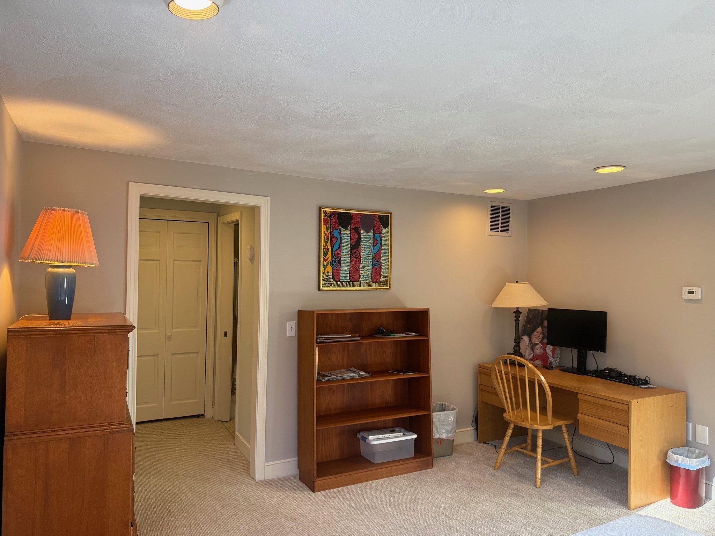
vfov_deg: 56.8
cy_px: 268
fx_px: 496
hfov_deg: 71.6
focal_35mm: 24
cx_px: 358
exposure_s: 1/120
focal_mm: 6.76
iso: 160
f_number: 1.78
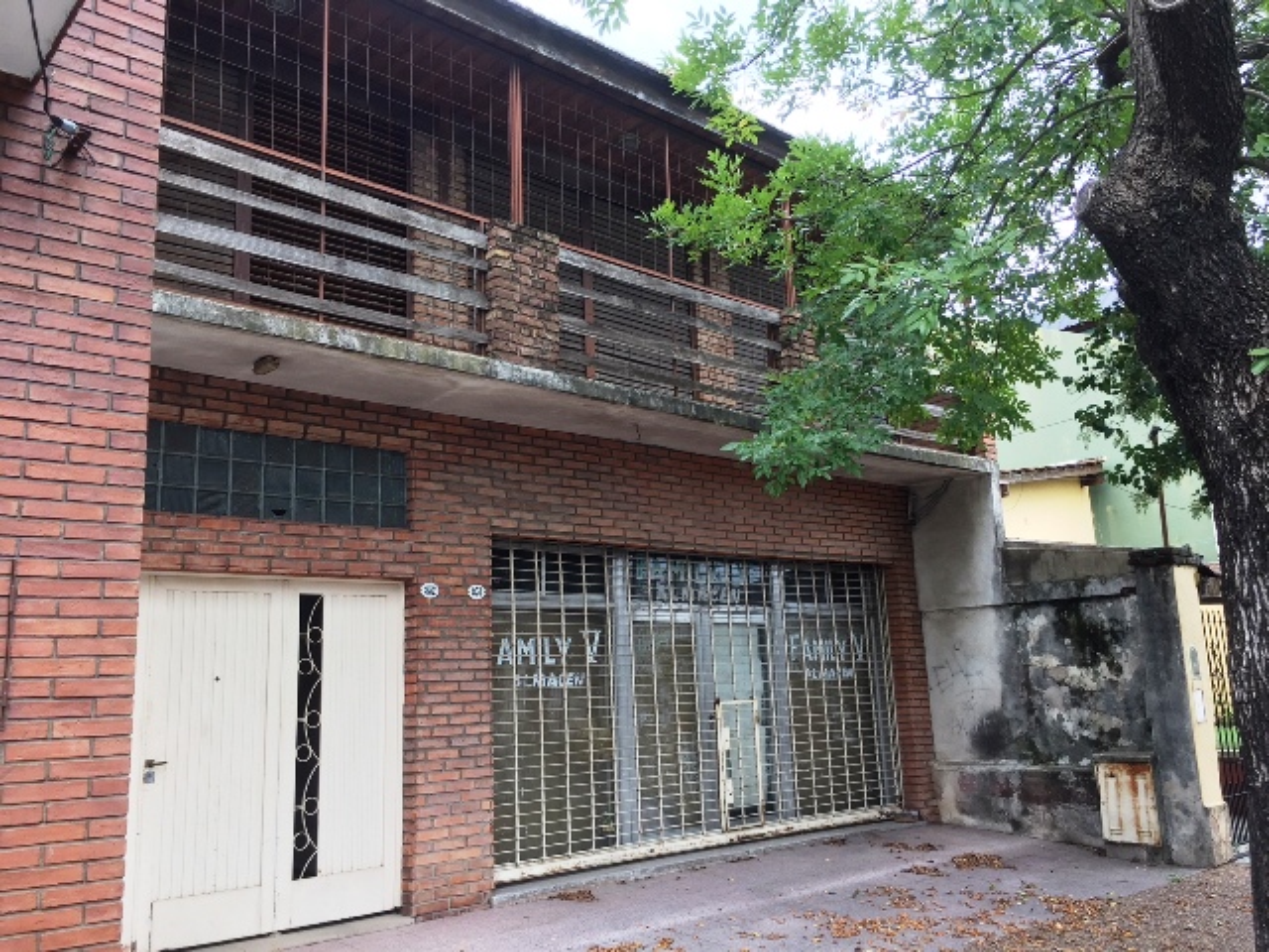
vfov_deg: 48.2
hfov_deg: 61.7
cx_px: 634
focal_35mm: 29
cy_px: 476
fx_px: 1063
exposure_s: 1/139
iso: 32
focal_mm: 4.15
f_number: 2.2
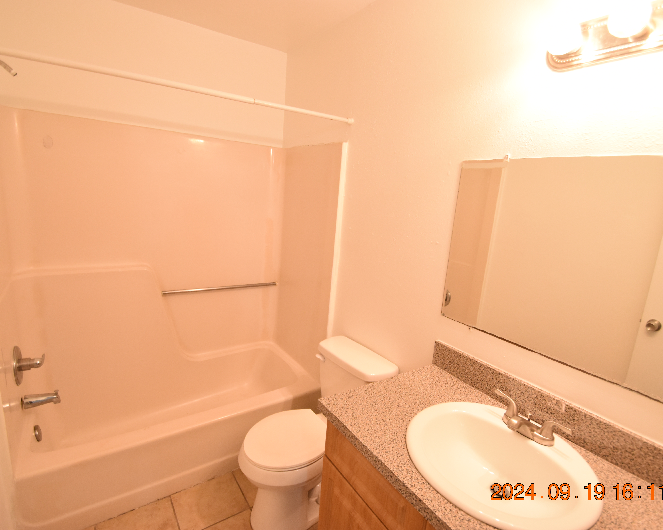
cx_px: 343
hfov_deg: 89.6
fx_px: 334
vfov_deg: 77.0
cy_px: 265
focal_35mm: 17
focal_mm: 10
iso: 900
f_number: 3.5
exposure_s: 1/60
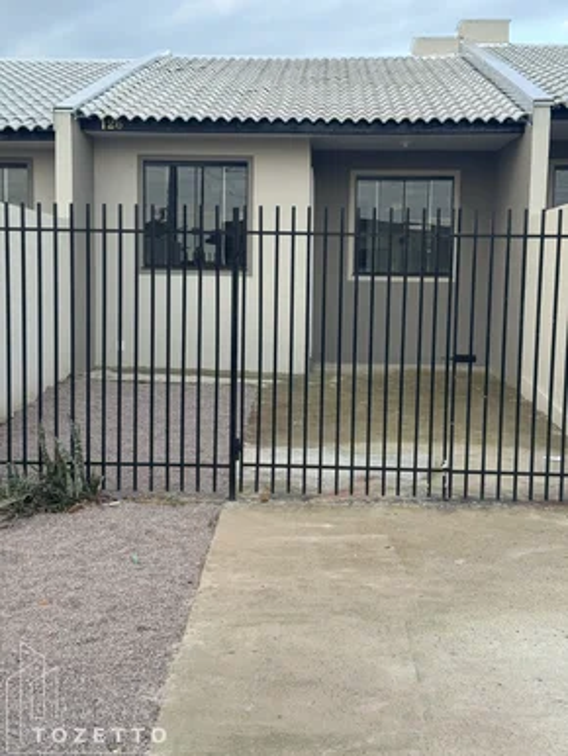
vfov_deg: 39.6
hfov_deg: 30.3
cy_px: 378
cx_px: 284
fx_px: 1049
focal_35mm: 48
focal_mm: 6.76
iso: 64
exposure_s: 1/358
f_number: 1.78
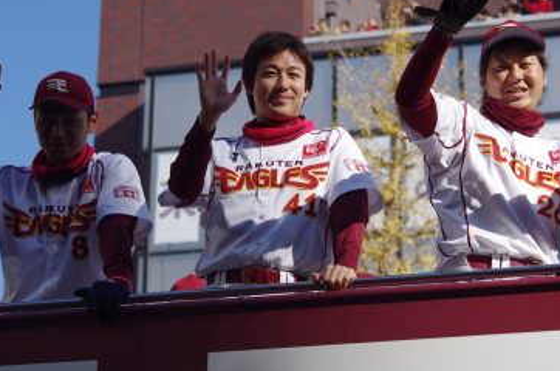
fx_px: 2019
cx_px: 285
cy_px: 151
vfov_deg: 10.5
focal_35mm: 130
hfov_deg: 15.8
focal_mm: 62.5
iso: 400
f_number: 5.6
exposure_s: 1/2000
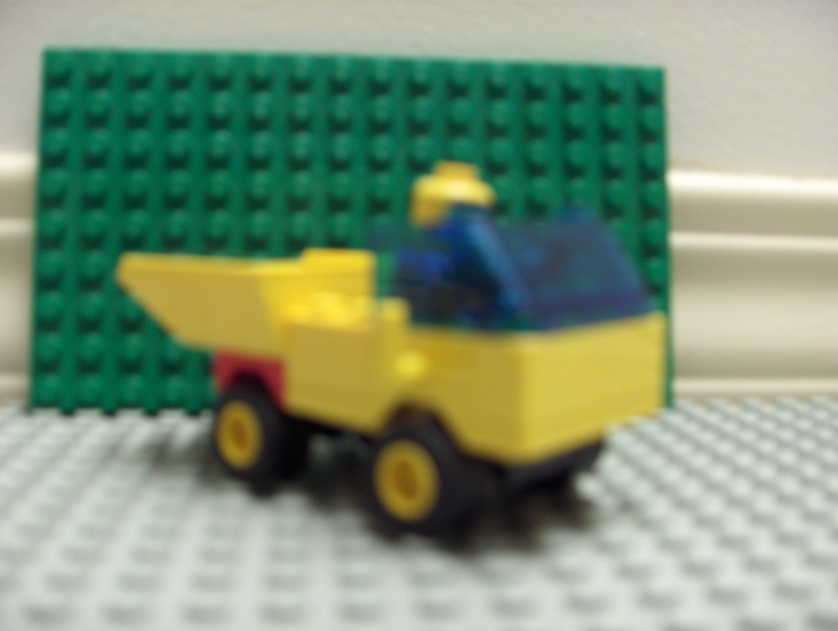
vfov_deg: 36.9
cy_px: 316
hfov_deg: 47.8
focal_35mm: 39
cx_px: 419
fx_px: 945
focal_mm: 8
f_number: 2.8
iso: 100
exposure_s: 1/2.14
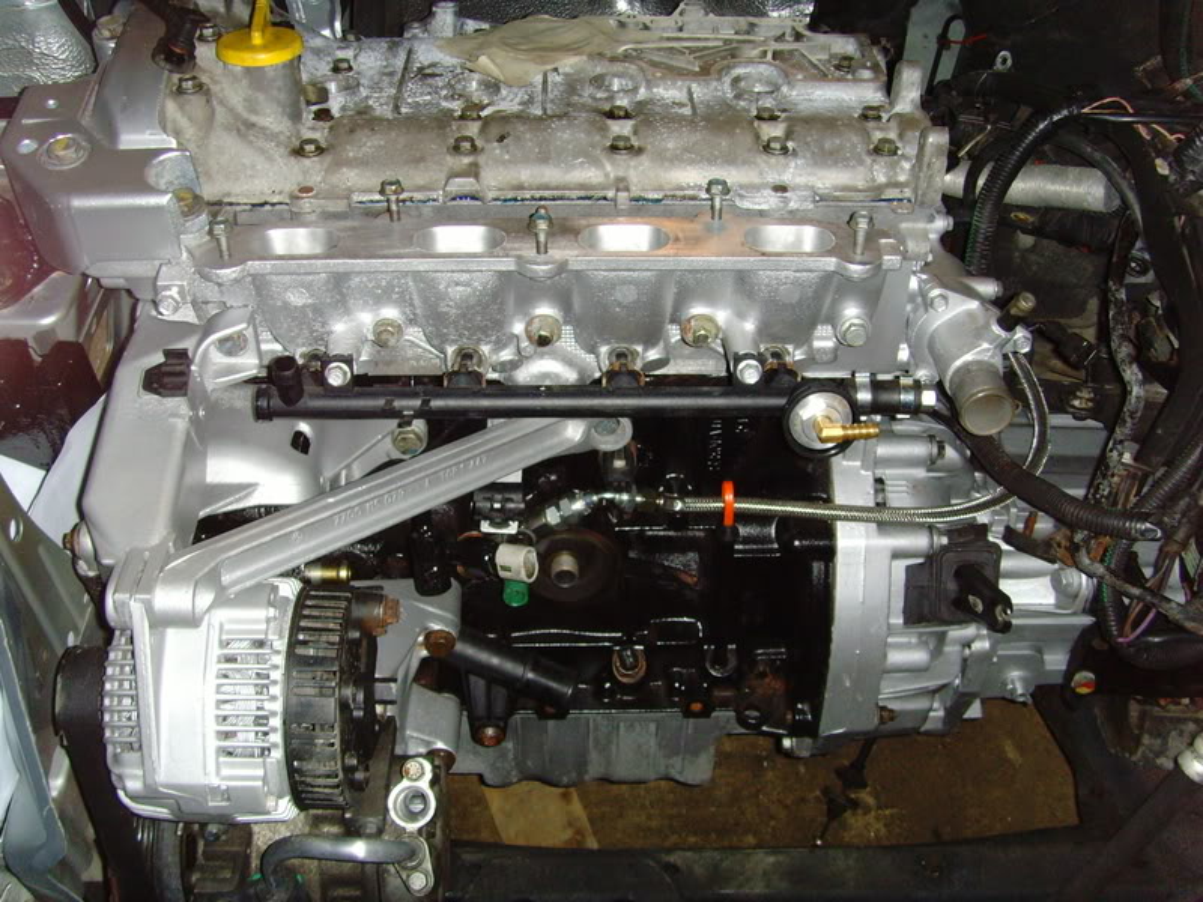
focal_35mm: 39
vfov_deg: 36.8
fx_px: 1355
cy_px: 451
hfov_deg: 47.9
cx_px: 602
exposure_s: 1/45
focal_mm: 6.6
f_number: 3.5
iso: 200
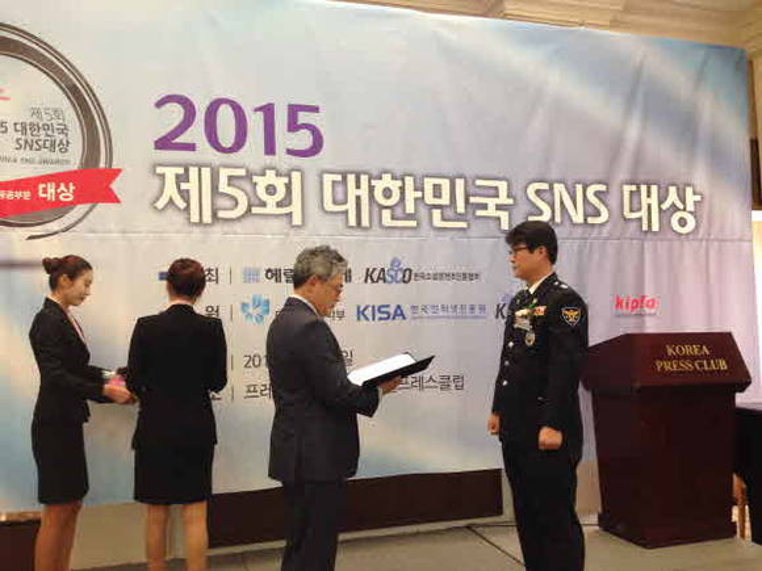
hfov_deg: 55.4
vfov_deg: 42.9
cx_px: 381
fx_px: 726
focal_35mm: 33
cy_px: 286
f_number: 2.4
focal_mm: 4.12
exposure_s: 1/20
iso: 125
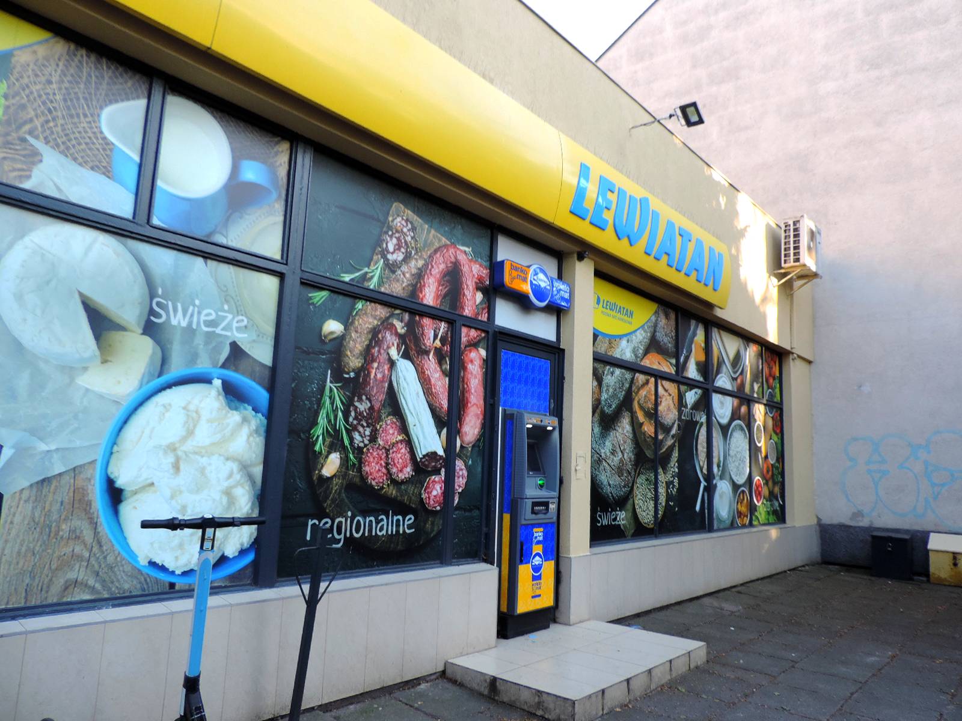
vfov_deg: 56.8
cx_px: 481
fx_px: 667
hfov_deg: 71.6
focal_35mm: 24
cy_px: 360
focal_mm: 4.3
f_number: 3
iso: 80
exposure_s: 1/80
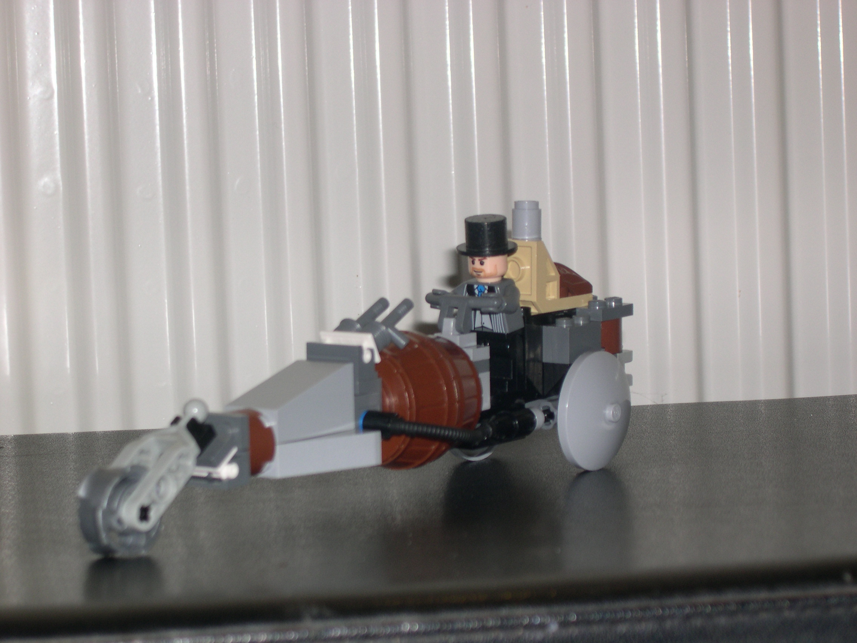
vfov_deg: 13.0
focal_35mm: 114
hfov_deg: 17.3
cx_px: 428
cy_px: 322
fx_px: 2822
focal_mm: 24
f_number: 4.9
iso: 100
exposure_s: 1/60
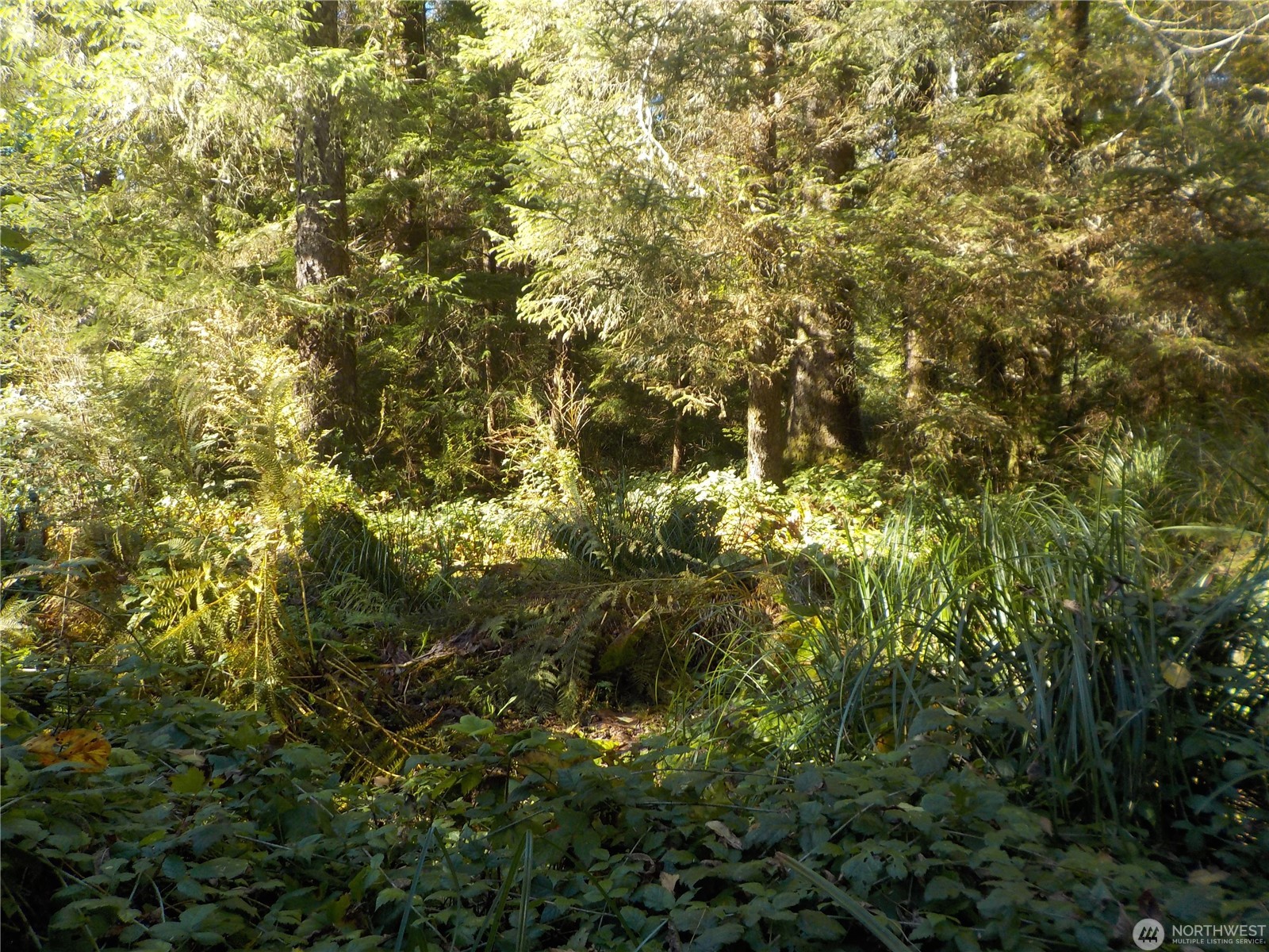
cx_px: 634
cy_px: 476
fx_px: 1100
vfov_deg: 46.8
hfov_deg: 60.0
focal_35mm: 30
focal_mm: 4.1
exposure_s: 1/100
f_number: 3.3
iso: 125
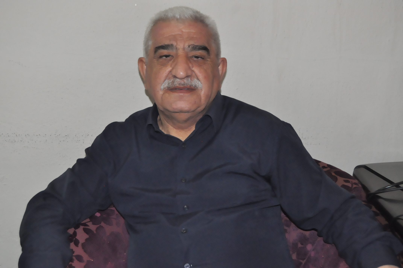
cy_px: 134
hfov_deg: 31.9
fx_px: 704
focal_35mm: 63
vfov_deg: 21.5
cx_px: 202
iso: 3200
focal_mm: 42
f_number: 5.6
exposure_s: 1/60
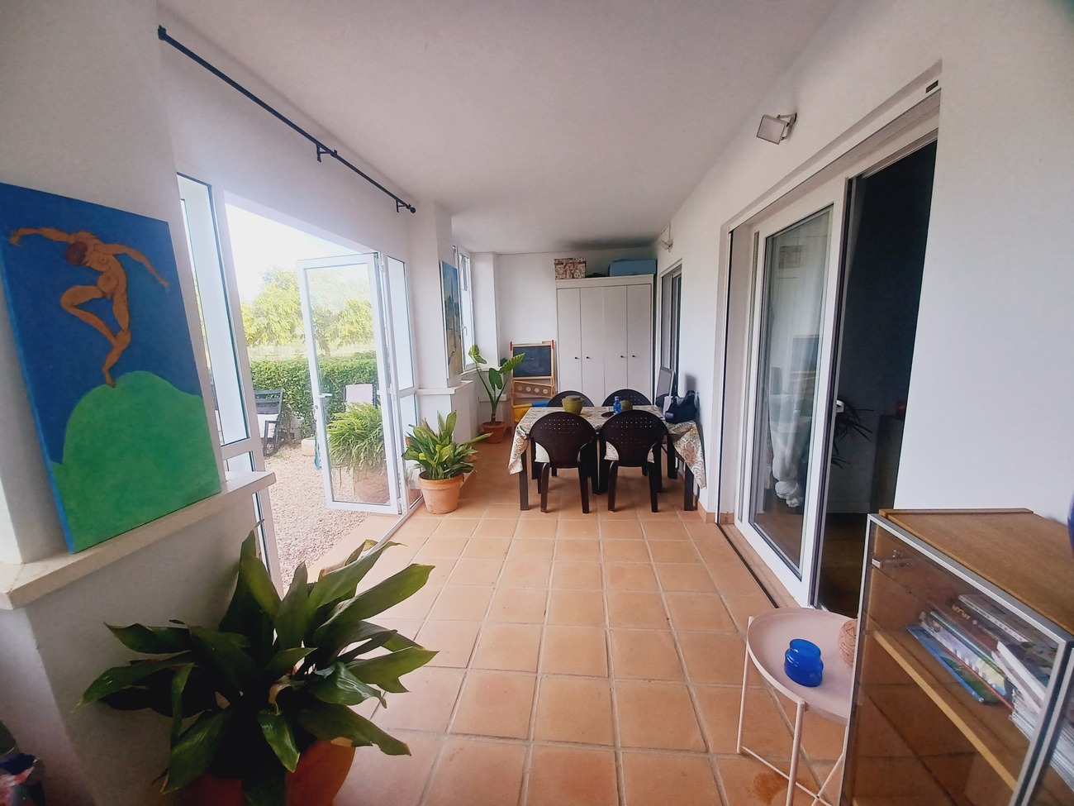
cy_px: 403
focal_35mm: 13
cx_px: 537
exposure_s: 1/131
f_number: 2.2
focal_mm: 1.42
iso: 40
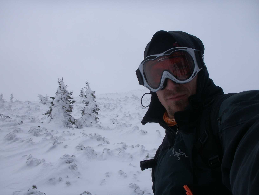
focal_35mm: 37
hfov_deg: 50.1
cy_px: 98
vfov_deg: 38.7
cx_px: 130
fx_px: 277
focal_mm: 7.7
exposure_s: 1/160
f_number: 7.1
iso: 50
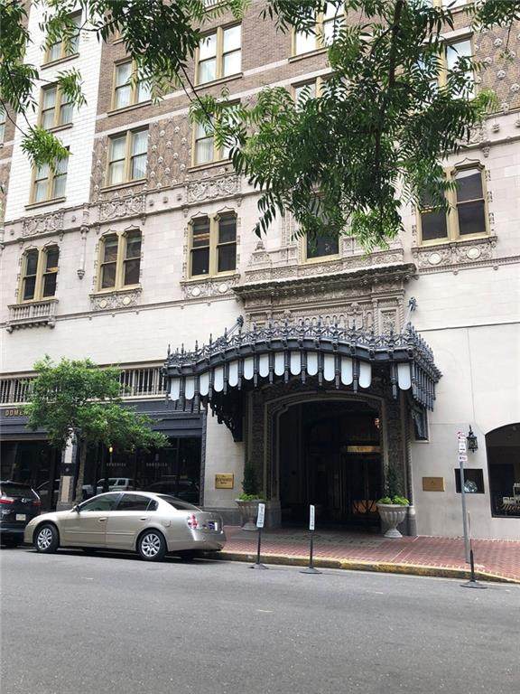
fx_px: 561
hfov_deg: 49.7
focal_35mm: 28
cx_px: 260
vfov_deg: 63.4
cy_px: 347
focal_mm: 3.99
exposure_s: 1/232
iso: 20
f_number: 1.8
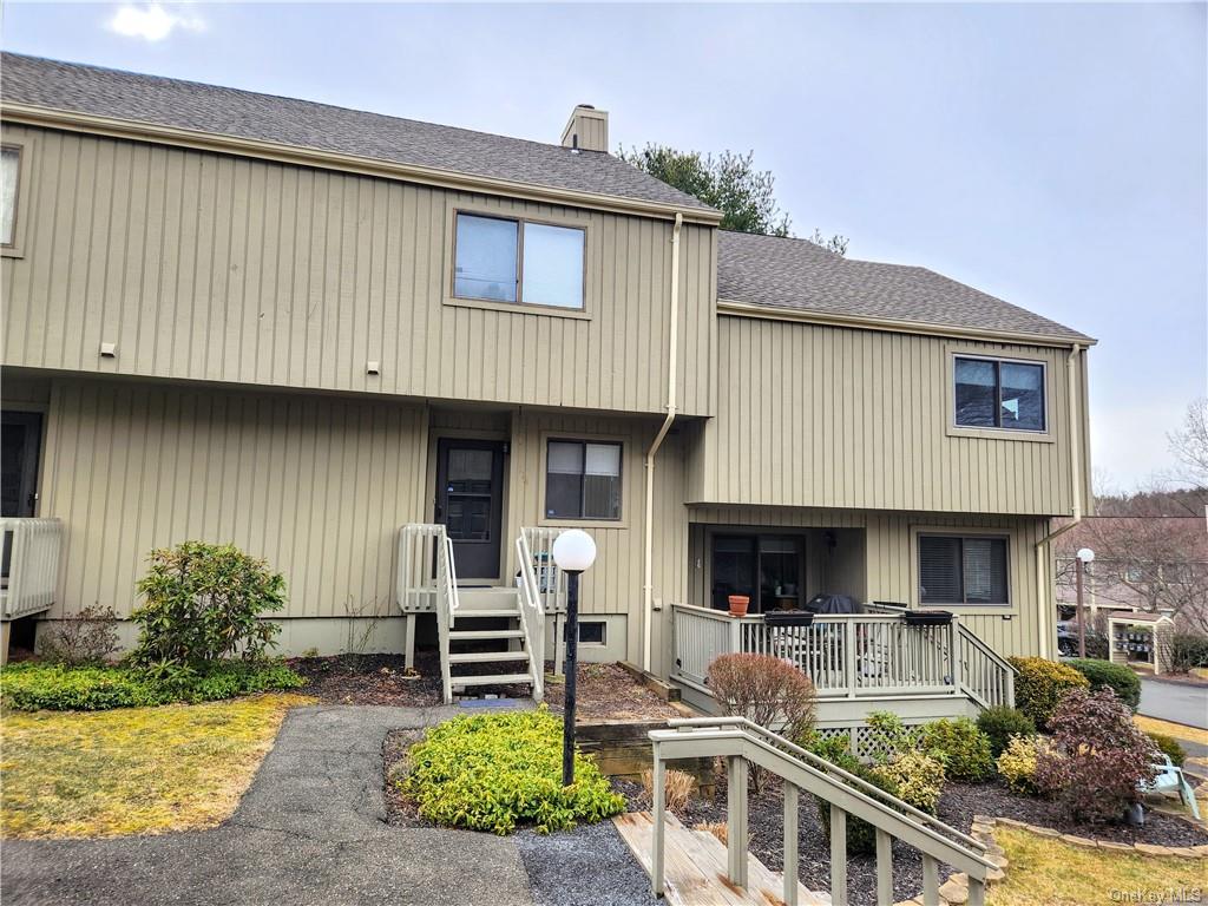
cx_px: 604
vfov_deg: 58.9
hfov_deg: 73.9
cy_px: 453
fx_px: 803
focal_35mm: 23
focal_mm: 5.4
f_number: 1.8
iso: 20
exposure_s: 1/470
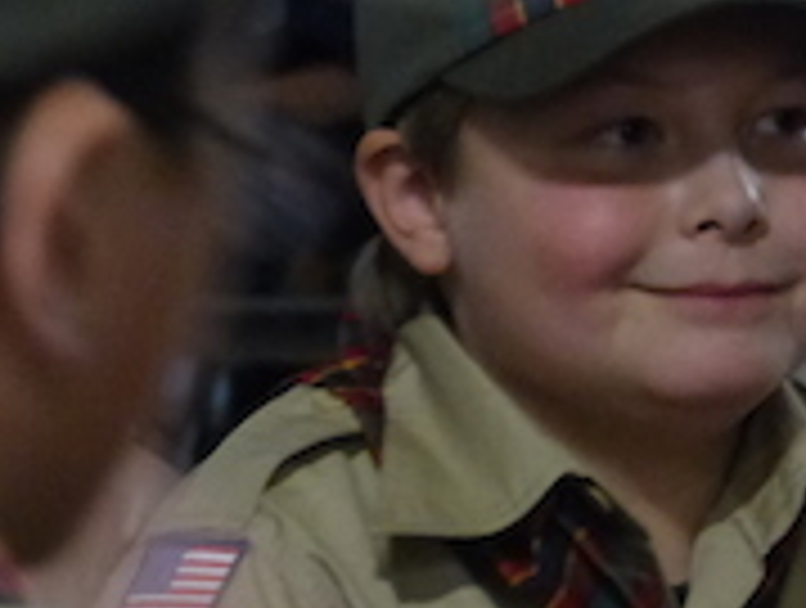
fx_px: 11782
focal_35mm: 505
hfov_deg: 3.9
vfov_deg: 3.0
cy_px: 0
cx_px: 1024
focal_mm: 30.6
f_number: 2.8
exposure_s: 1/5
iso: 800
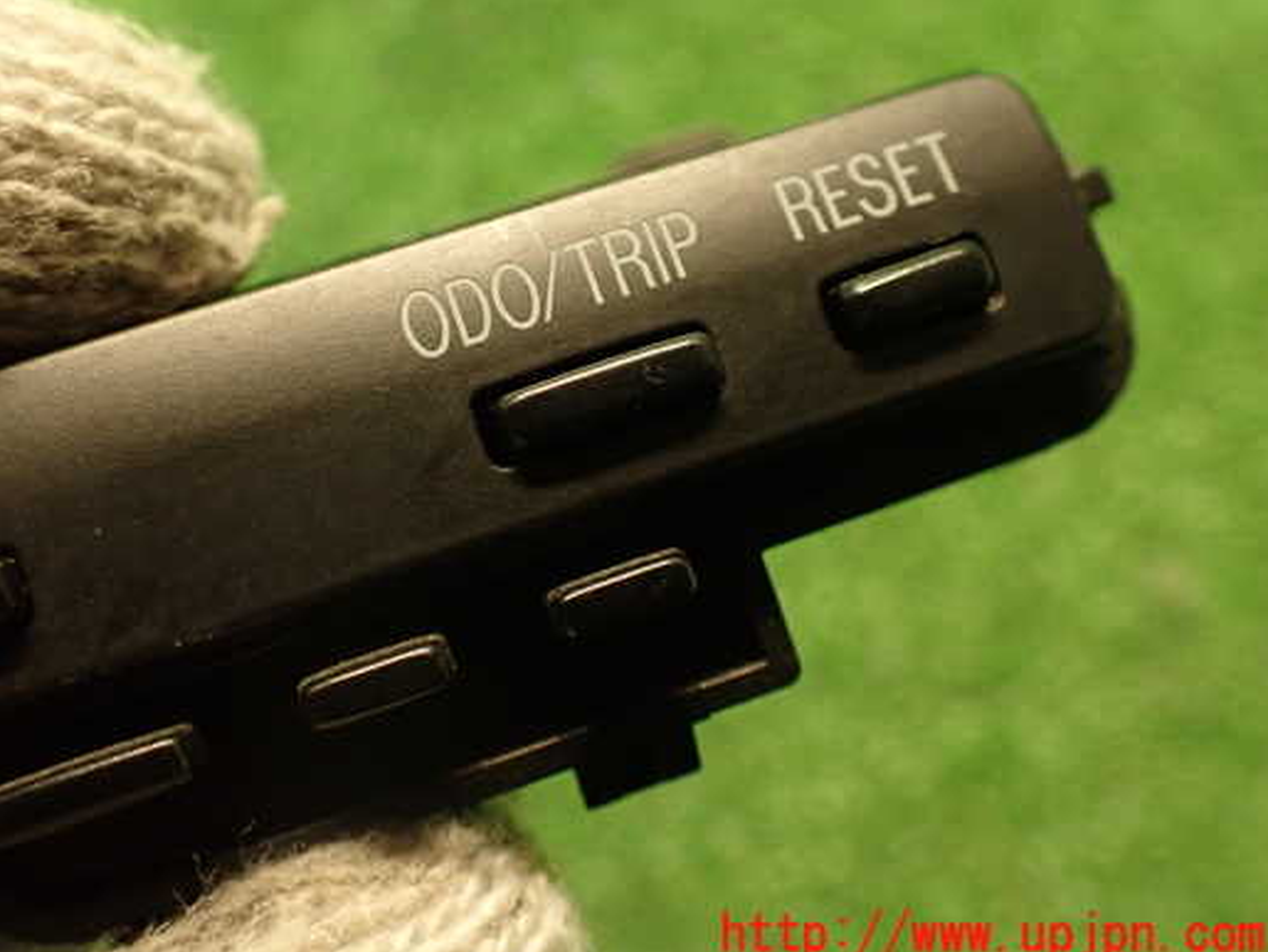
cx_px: 538
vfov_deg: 40.6
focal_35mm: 35
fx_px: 1283
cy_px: 412
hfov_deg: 52.4
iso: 500
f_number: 2.3
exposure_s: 1/30
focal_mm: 5.4
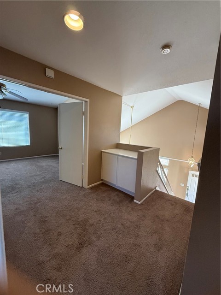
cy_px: 148
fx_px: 119
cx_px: 110
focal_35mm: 14
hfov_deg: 85.7
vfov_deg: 102.1
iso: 250
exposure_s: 1/120
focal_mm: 2.22
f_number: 2.2
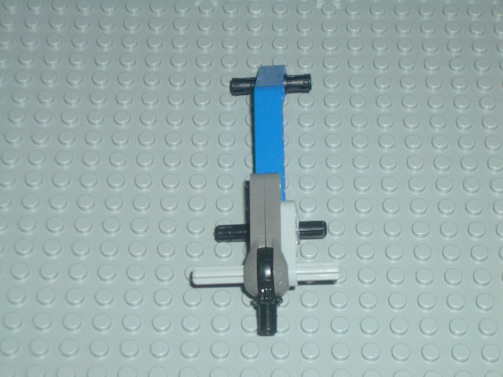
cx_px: 252
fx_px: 1279
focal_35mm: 88
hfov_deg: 22.3
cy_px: 188
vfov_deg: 16.8
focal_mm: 14.6
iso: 100
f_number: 4.4
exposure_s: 1/60
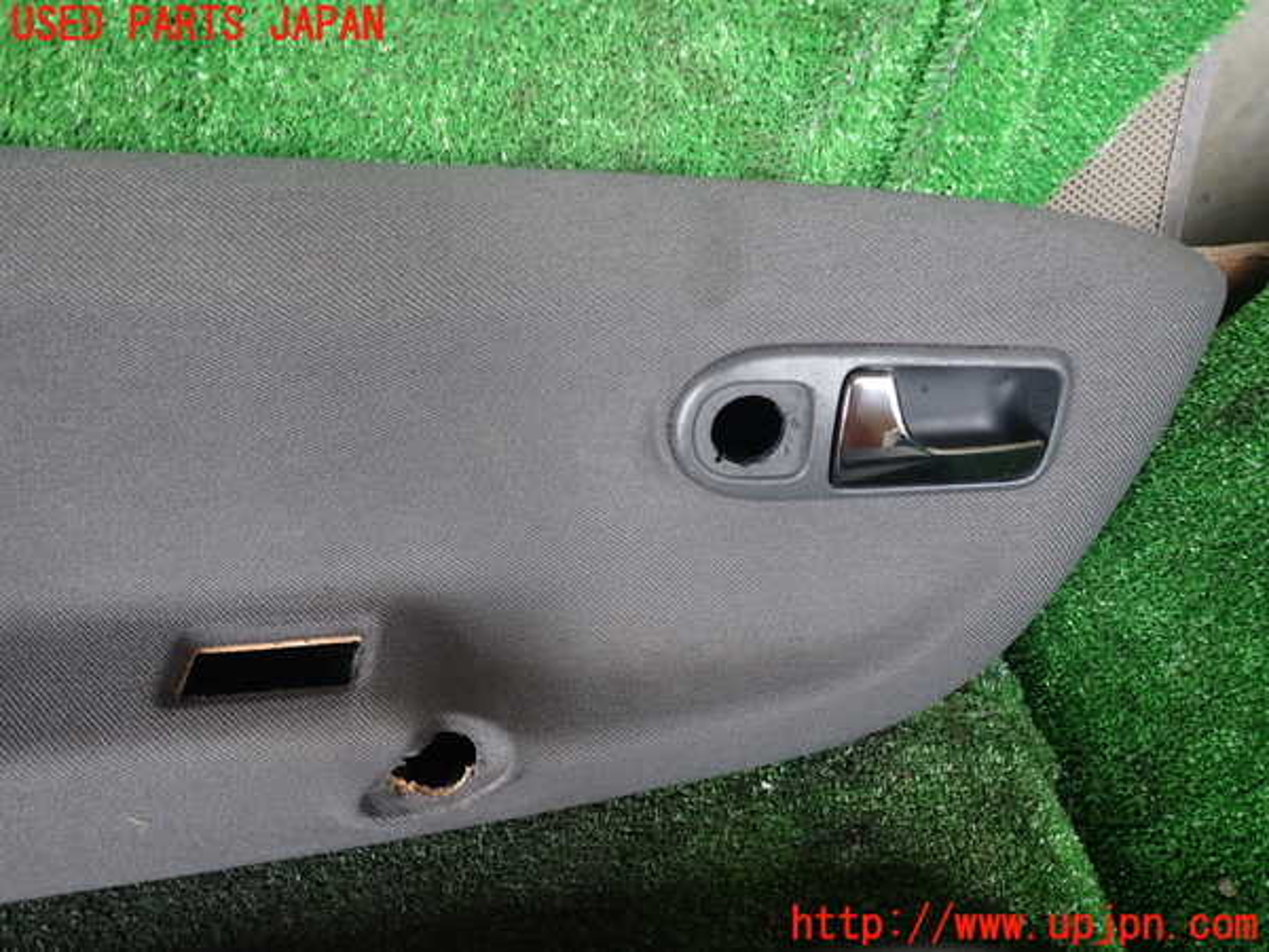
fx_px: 916
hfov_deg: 69.4
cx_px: 634
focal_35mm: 25
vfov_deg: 54.9
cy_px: 476
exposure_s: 1/50
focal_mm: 4.5
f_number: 2
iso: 200
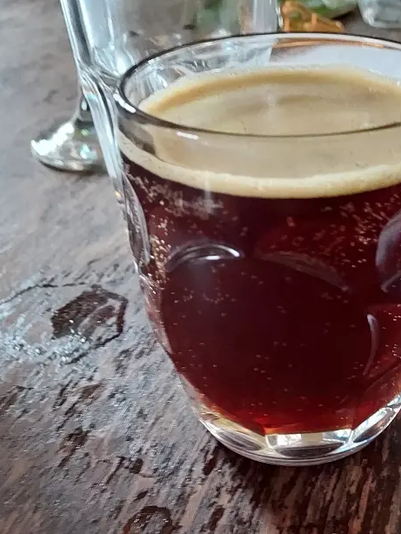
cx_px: 315
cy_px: 350
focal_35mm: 40
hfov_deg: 35.0
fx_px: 617
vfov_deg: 46.1
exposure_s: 1/25
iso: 800
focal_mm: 4.6
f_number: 1.8
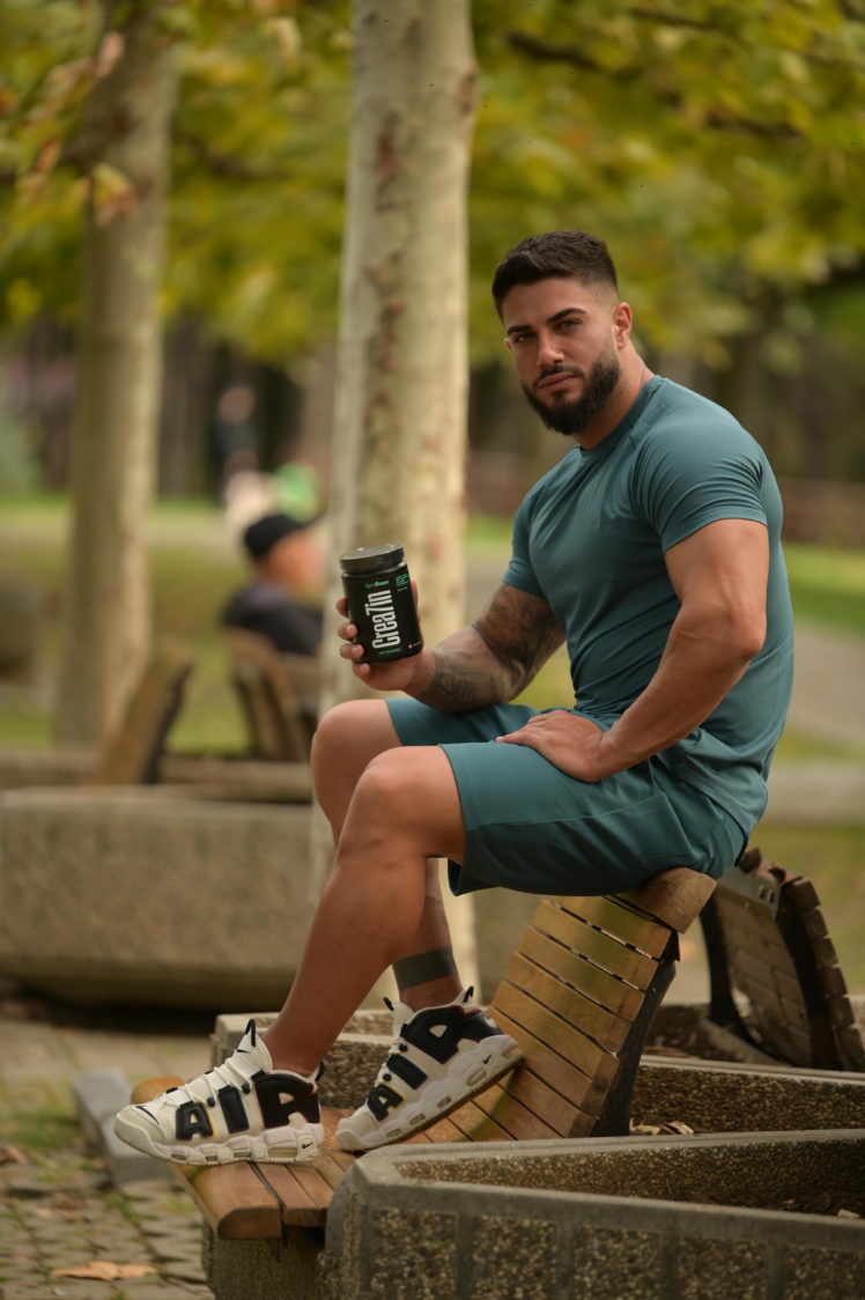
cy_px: 650
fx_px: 6856
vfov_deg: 10.8
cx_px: 432
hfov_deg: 7.2
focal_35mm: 190
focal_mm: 190
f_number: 2.8
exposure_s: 1/320
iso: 500
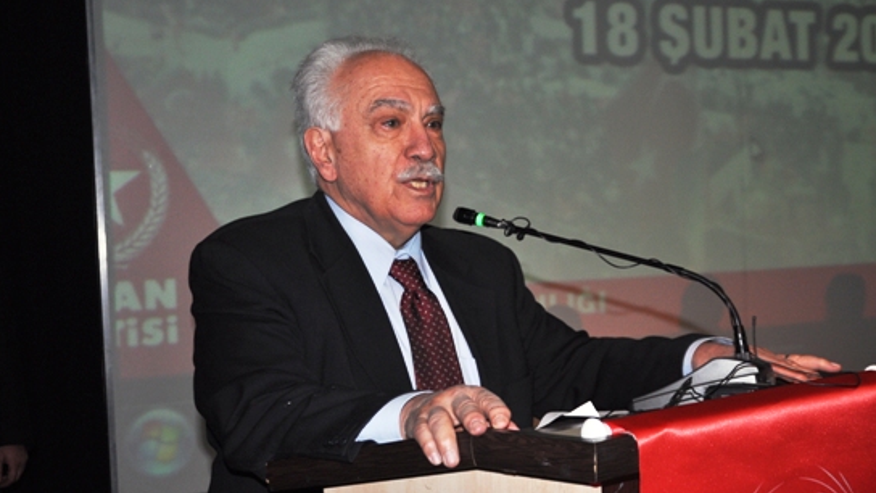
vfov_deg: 21.6
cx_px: 441
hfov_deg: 37.5
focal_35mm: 56
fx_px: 1290
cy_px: 265
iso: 640
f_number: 4.5
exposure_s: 1/60
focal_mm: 35
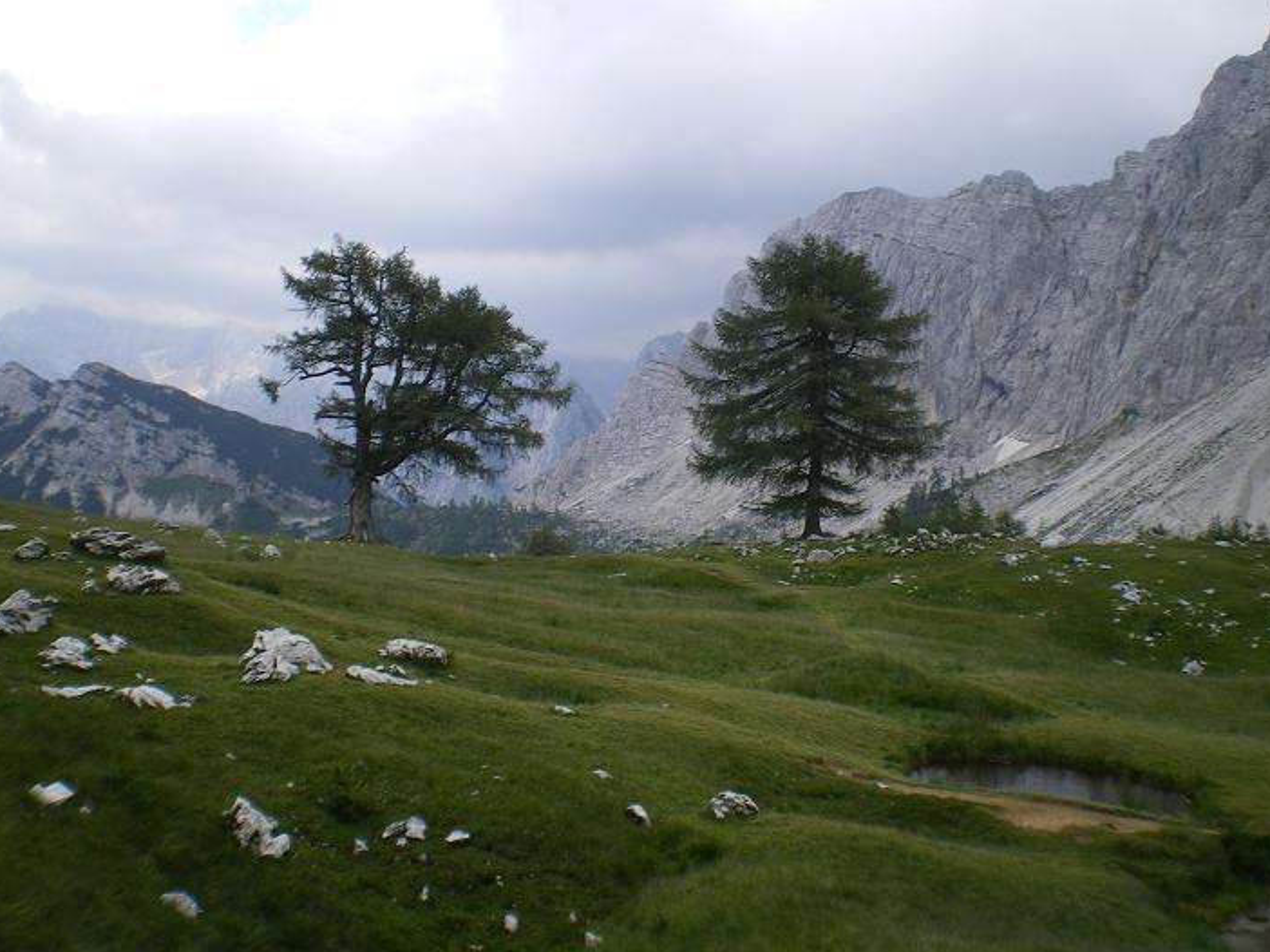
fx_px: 1430
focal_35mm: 39
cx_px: 642
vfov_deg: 36.8
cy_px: 485
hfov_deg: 47.9
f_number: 4.6
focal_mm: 6.3
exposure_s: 1/200
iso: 64
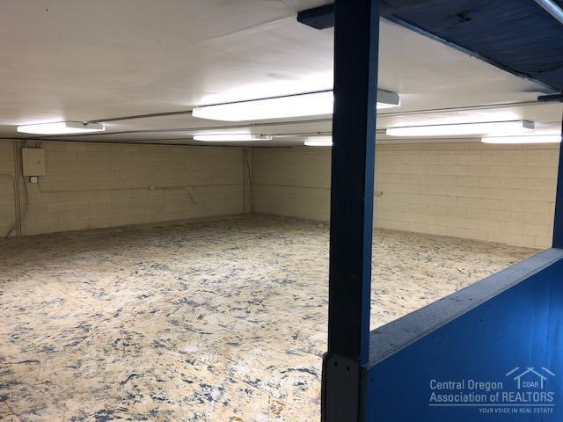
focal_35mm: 28
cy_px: 211
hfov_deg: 63.4
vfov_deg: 49.7
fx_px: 455
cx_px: 282
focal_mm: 4
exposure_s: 1/30
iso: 32
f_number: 1.8
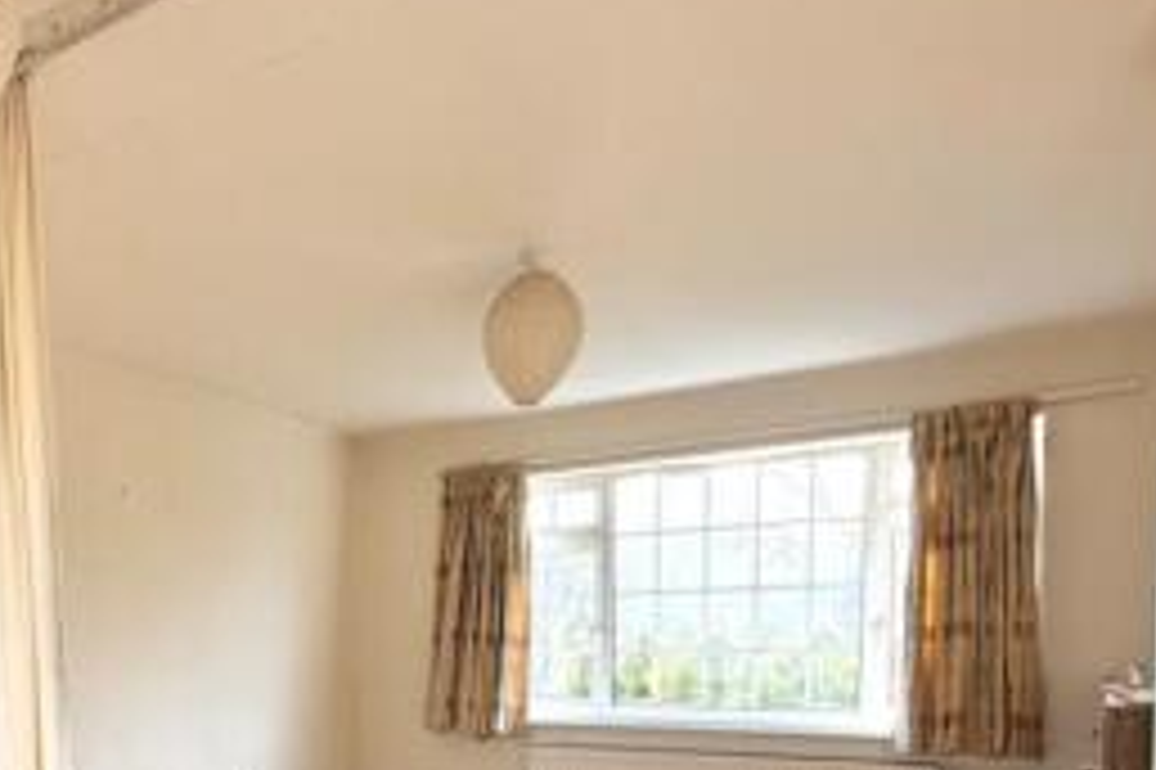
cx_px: 209
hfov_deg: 53.0
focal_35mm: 33
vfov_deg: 37.1
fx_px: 1059
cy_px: 705
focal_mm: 2.22
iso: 64
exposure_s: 1/99
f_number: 2.2
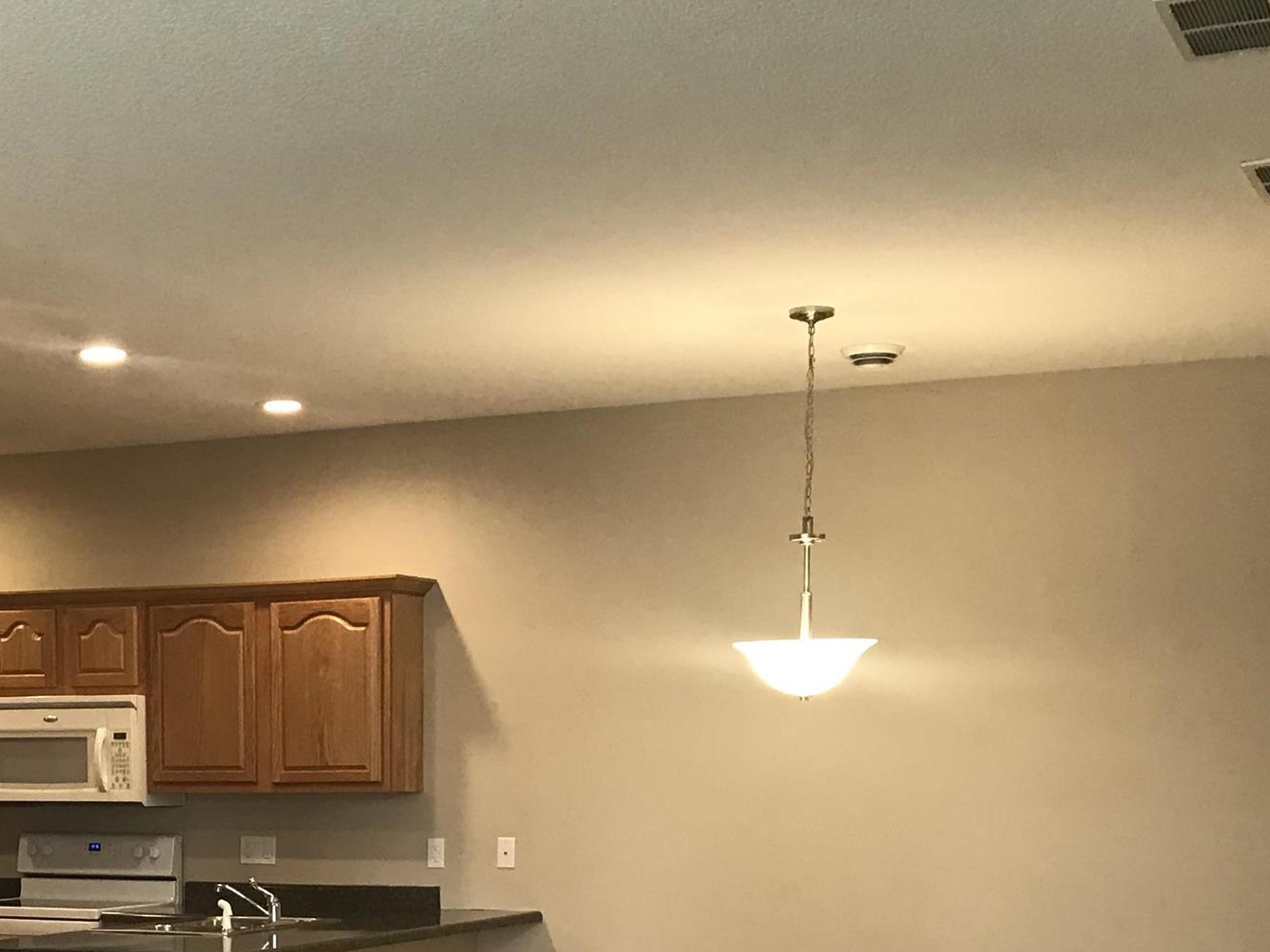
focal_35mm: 64
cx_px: 319
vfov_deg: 22.0
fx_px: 2348
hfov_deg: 29.8
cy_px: 976
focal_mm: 3.99
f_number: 1.8
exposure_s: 1/30
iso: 32
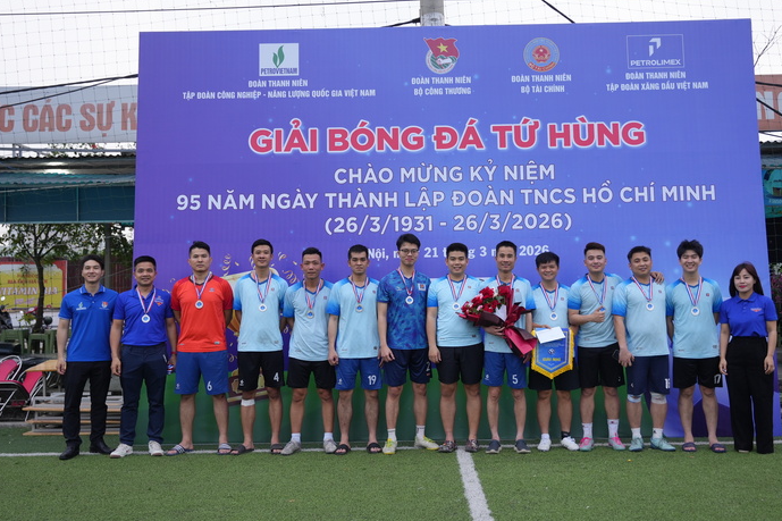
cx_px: 421
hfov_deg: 51.8
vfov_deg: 35.9
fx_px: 804
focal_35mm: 37
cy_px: 253
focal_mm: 31.9
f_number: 3.2
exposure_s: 1/200
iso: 320
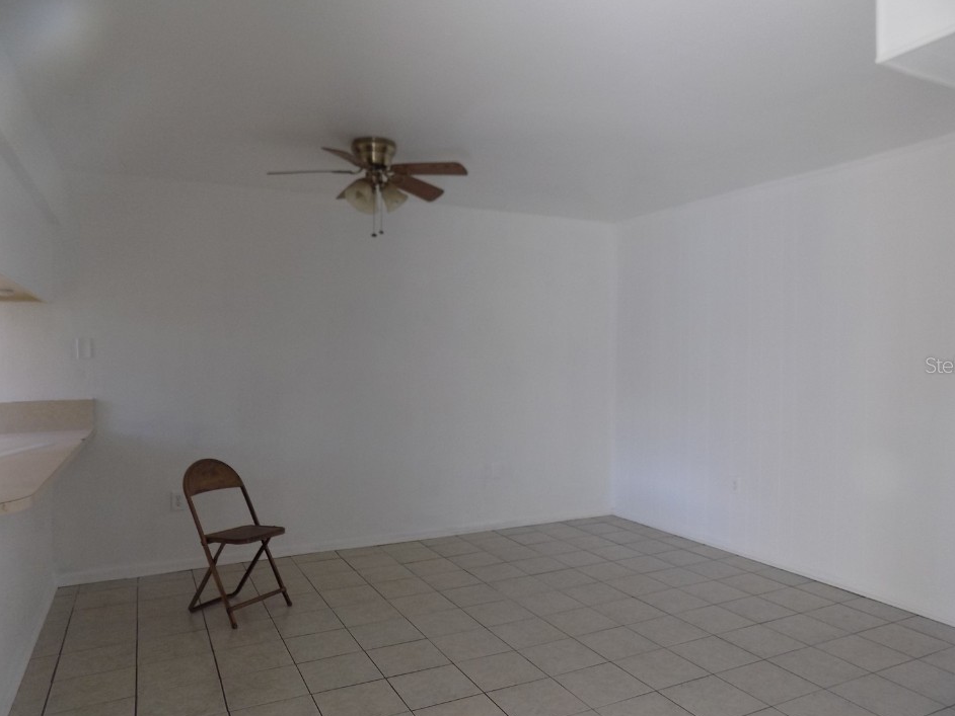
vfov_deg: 54.9
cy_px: 365
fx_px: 690
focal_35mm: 25
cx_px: 502
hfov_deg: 69.3
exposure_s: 1/30
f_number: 3.1
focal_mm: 4
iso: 100
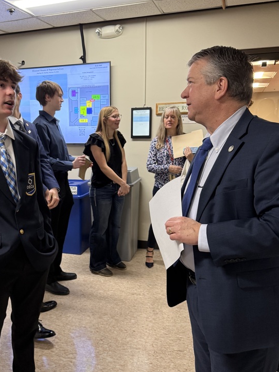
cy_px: 200
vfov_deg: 53.9
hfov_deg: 41.3
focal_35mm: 34
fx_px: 365
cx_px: 96
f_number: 1.78
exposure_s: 1/60
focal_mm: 6.76
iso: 250
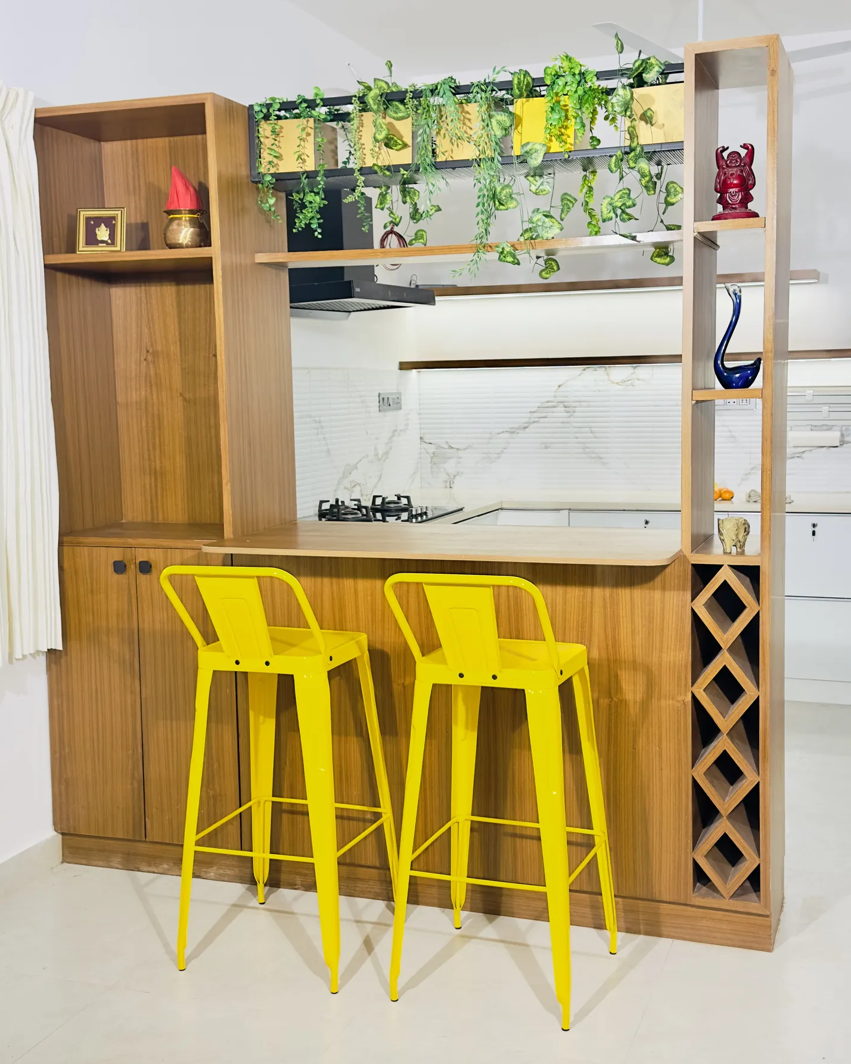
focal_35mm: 42
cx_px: 424
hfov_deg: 35.7
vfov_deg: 43.8
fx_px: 1322
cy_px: 514
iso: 64
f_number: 1.78
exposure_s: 1/100
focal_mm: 6.86
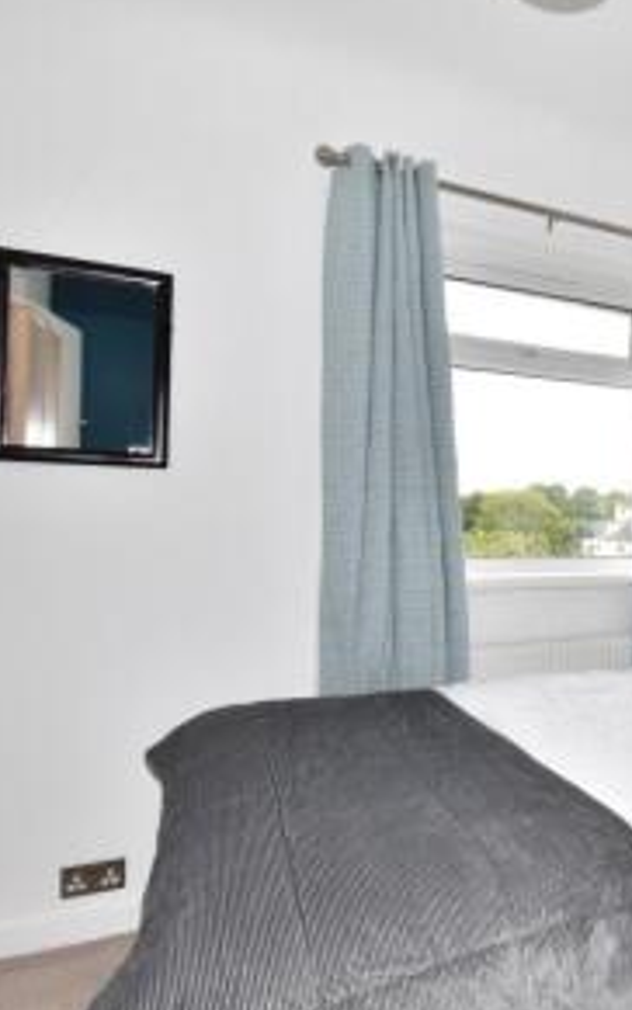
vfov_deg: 72.5
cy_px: 526
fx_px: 689
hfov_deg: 44.1
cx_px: 590
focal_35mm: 25
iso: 450
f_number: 13
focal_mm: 10
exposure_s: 1/60
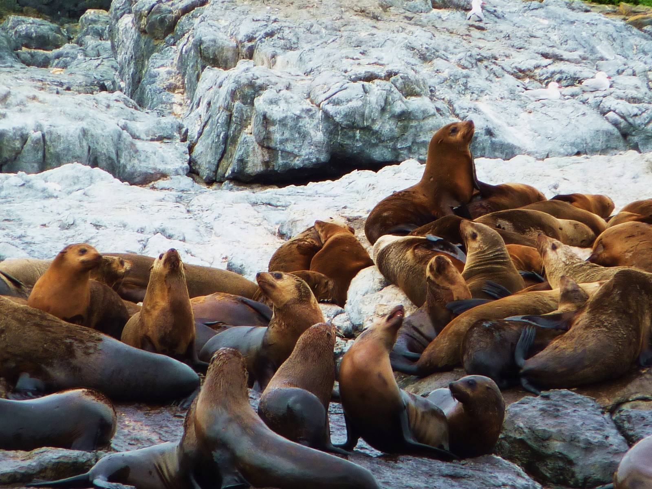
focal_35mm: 535
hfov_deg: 3.7
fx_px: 10077
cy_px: 244
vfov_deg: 2.8
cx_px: 326
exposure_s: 1/200
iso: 80
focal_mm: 49.2
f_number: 4.9
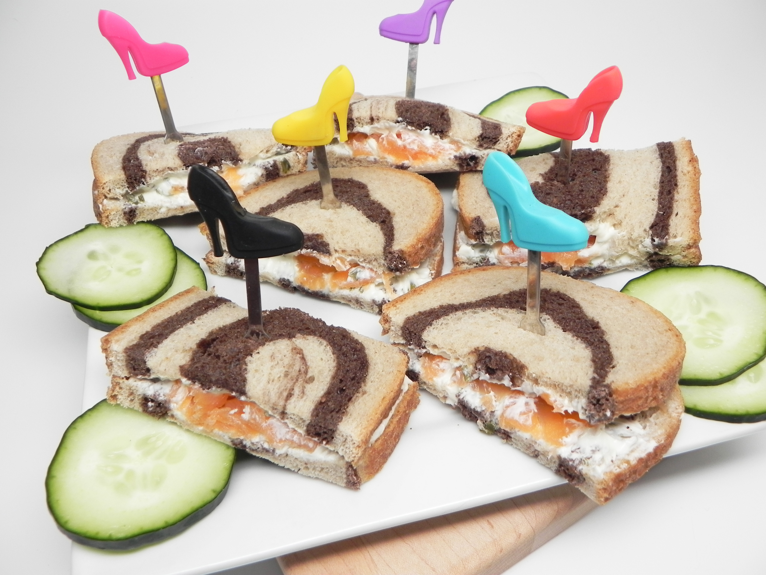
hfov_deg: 61.7
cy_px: 288
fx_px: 642
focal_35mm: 29
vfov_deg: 48.2
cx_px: 383
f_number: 2.8
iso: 160
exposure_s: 1/51.8
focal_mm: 5.2
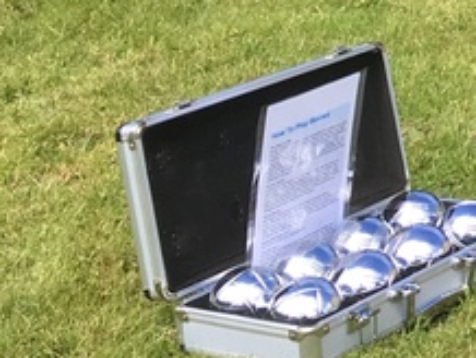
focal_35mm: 136
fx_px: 1872
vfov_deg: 10.2
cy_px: -308
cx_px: 1024
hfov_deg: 12.4
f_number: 2.2
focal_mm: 4.15
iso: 25
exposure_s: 1/668
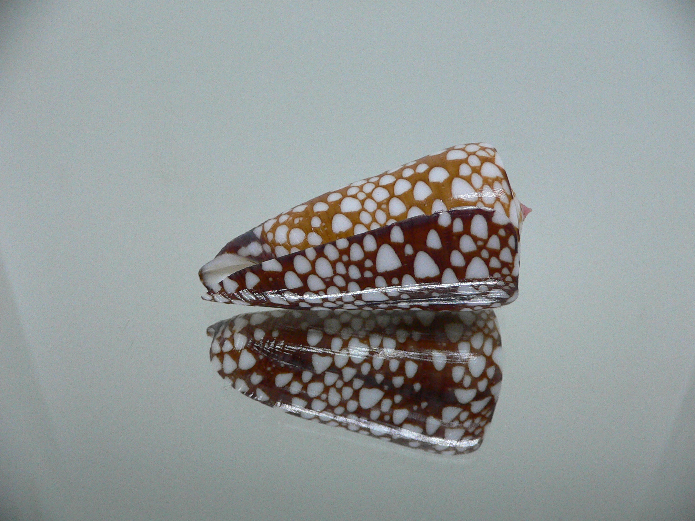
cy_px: 260
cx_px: 348
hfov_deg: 52.6
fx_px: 703
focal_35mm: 35
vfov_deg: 40.7
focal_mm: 4.6
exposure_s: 1/50
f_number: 2.8
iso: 200
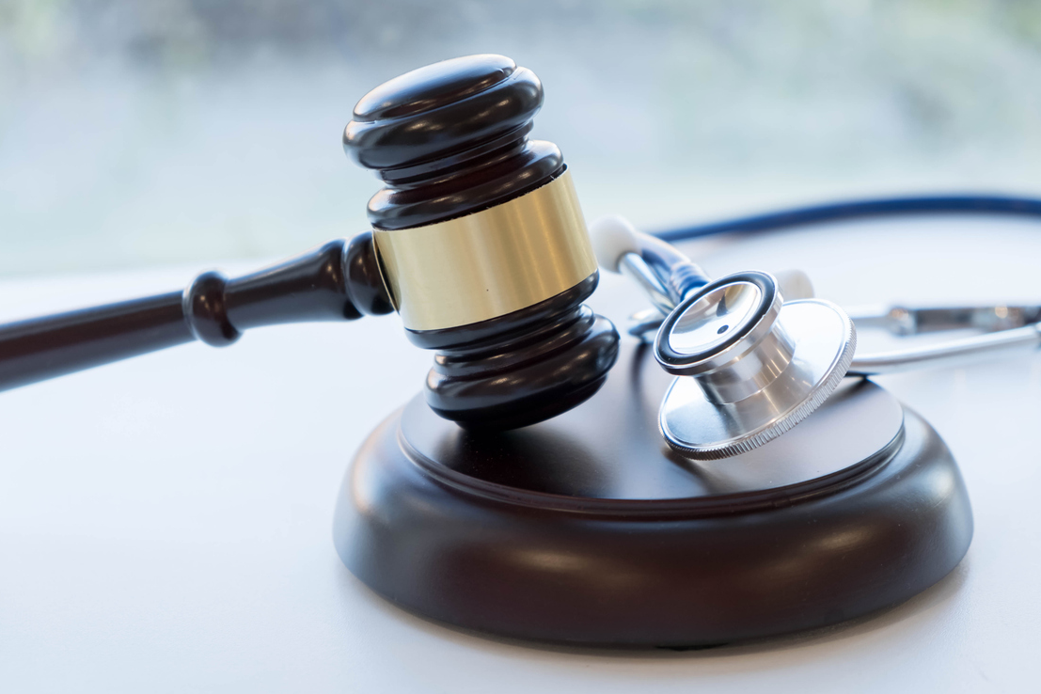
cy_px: 369
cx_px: 560
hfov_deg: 21.7
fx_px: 2718
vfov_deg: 14.6
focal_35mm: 94
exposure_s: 1/60
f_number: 4
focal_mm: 55
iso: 640
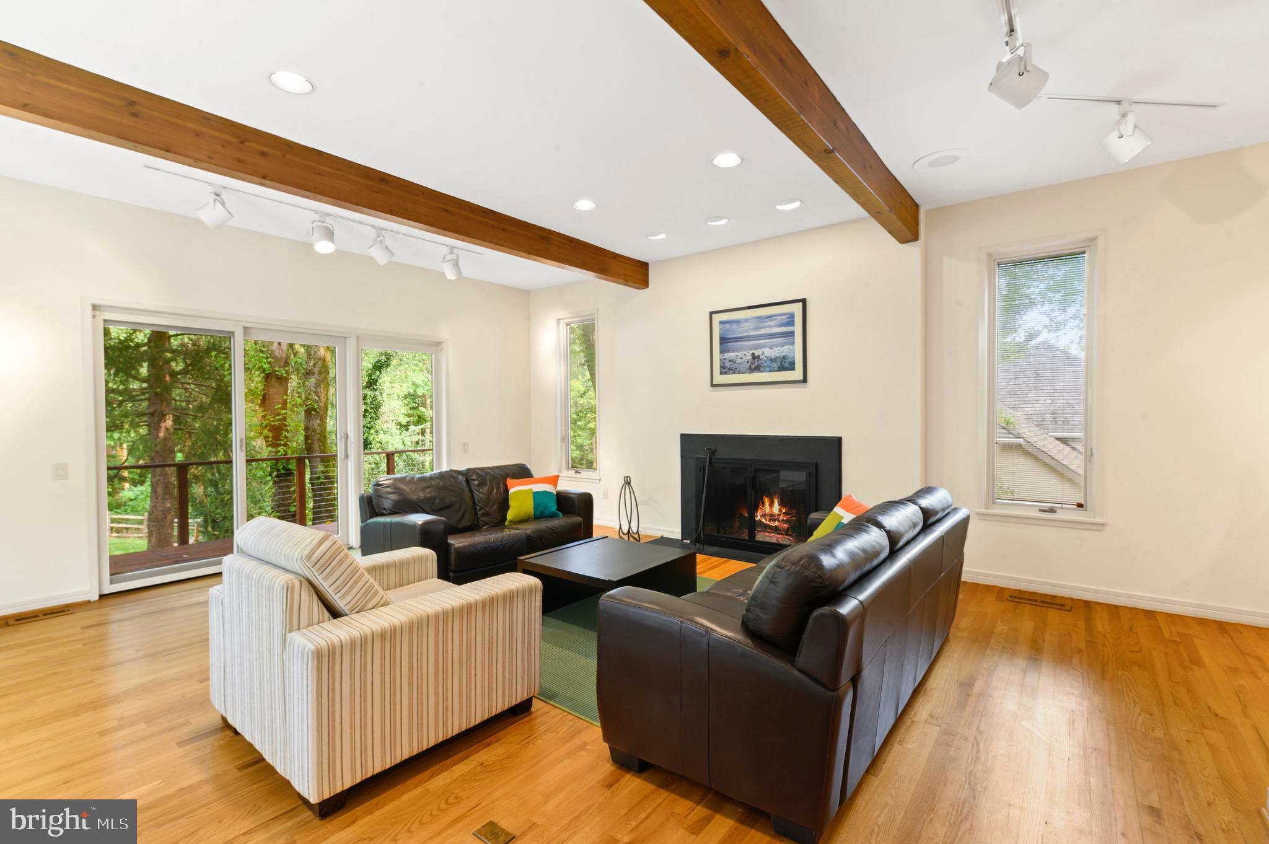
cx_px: 634
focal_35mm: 16
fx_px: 564
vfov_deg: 73.7
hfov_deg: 96.8
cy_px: 422
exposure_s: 2
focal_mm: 16
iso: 200
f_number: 11
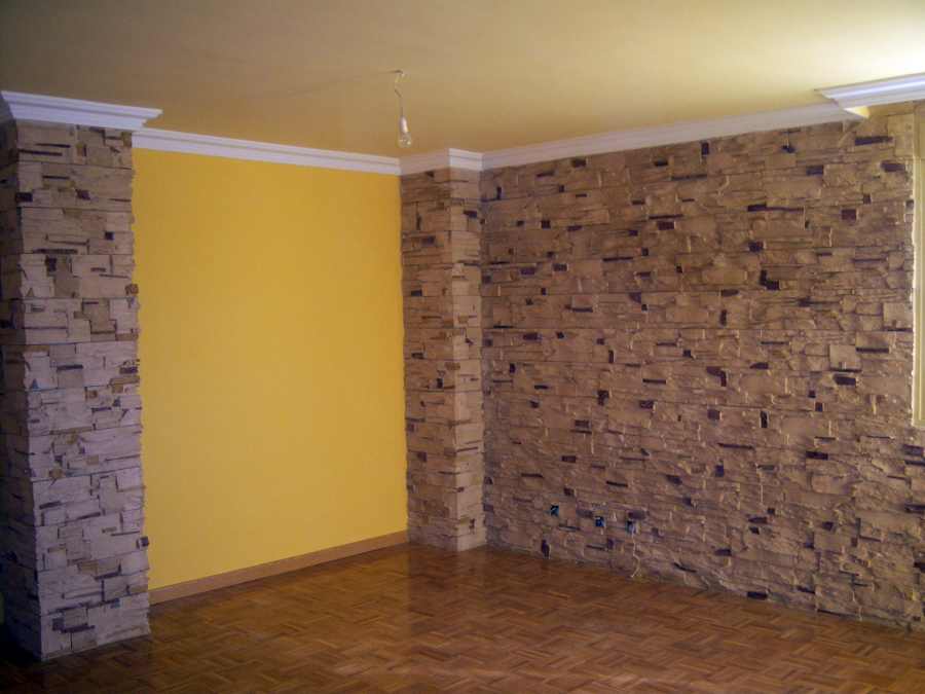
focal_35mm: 36
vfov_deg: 39.7
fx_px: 962
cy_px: 347
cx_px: 462
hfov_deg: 51.4
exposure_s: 1/60
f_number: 2.8
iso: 100
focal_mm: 7.5
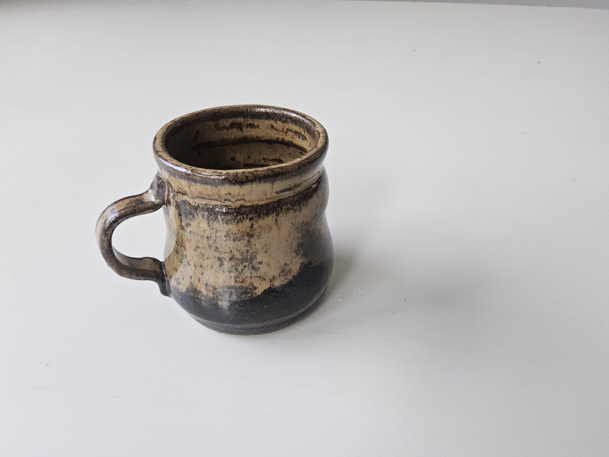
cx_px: 304
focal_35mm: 23
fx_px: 405
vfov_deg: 58.9
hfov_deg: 73.9
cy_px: 228
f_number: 2
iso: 500
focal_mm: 3.08
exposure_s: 1/120
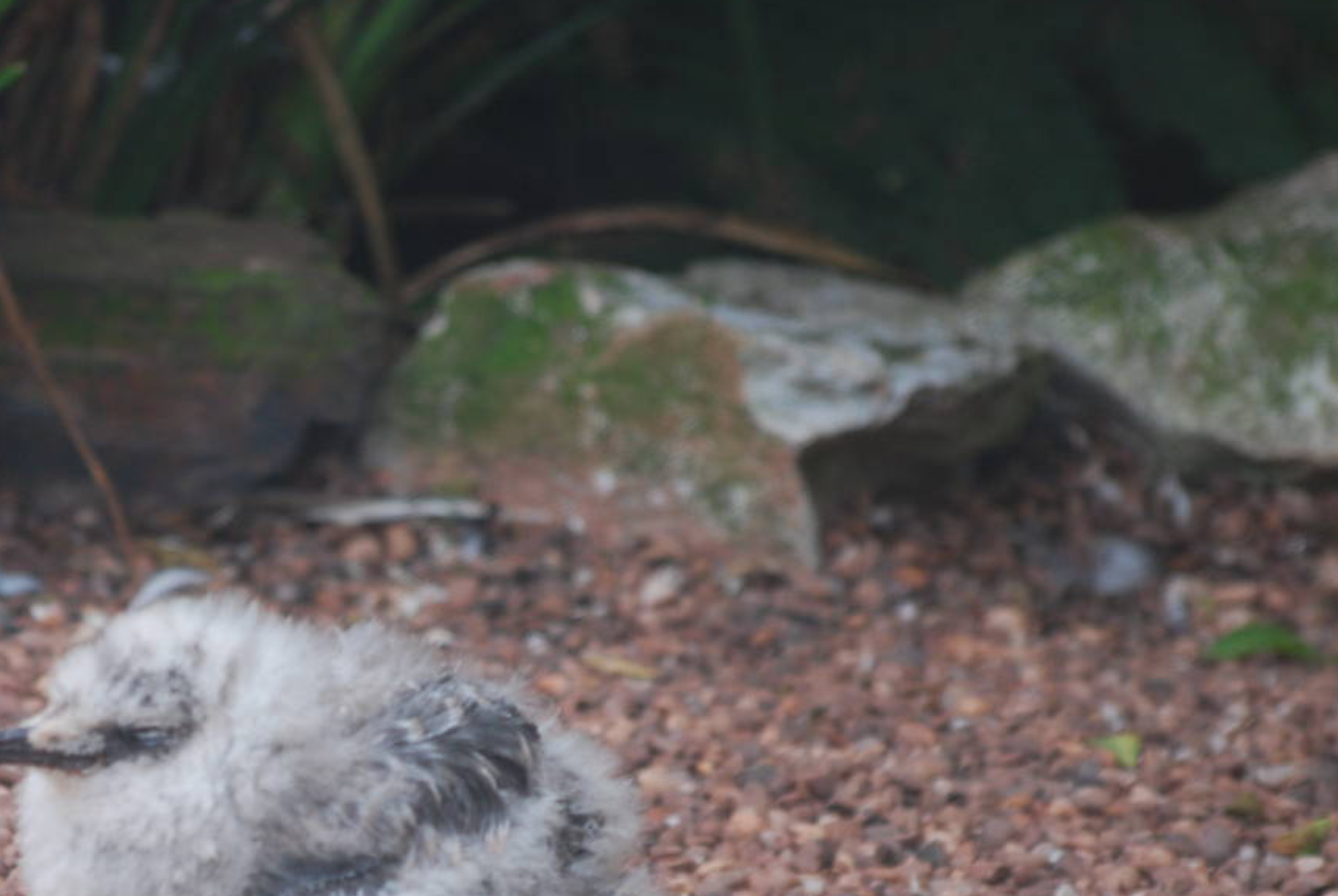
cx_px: 306
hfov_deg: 3.8
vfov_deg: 2.5
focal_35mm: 547
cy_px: 828
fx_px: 20352
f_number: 5
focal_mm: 195
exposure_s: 1/125
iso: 250
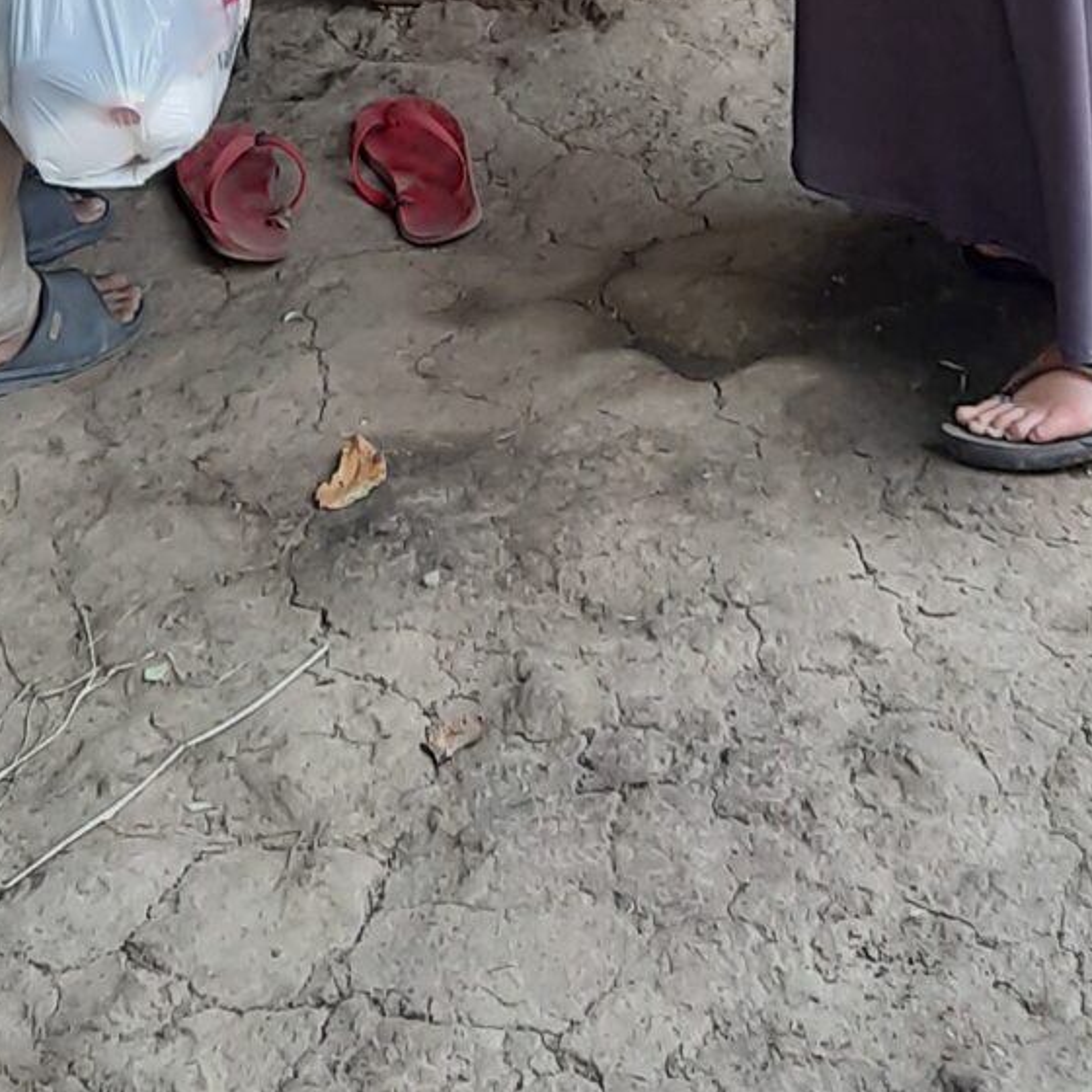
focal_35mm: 101
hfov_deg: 17.2
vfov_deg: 16.2
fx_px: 3605
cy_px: -386
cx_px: 425
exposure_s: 1/50
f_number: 2
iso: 160
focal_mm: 4.6
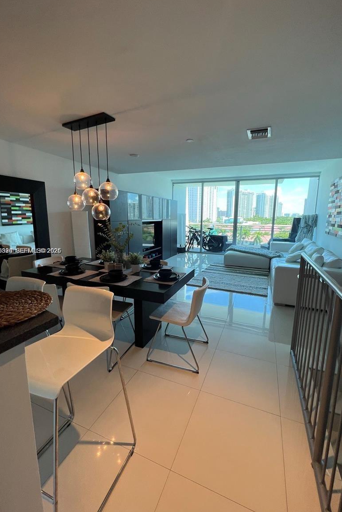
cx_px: 178
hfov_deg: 81.2
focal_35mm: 14
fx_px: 199
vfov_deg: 104.2
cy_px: 251
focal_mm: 1.57
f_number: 1.8
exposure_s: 1/120
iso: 40
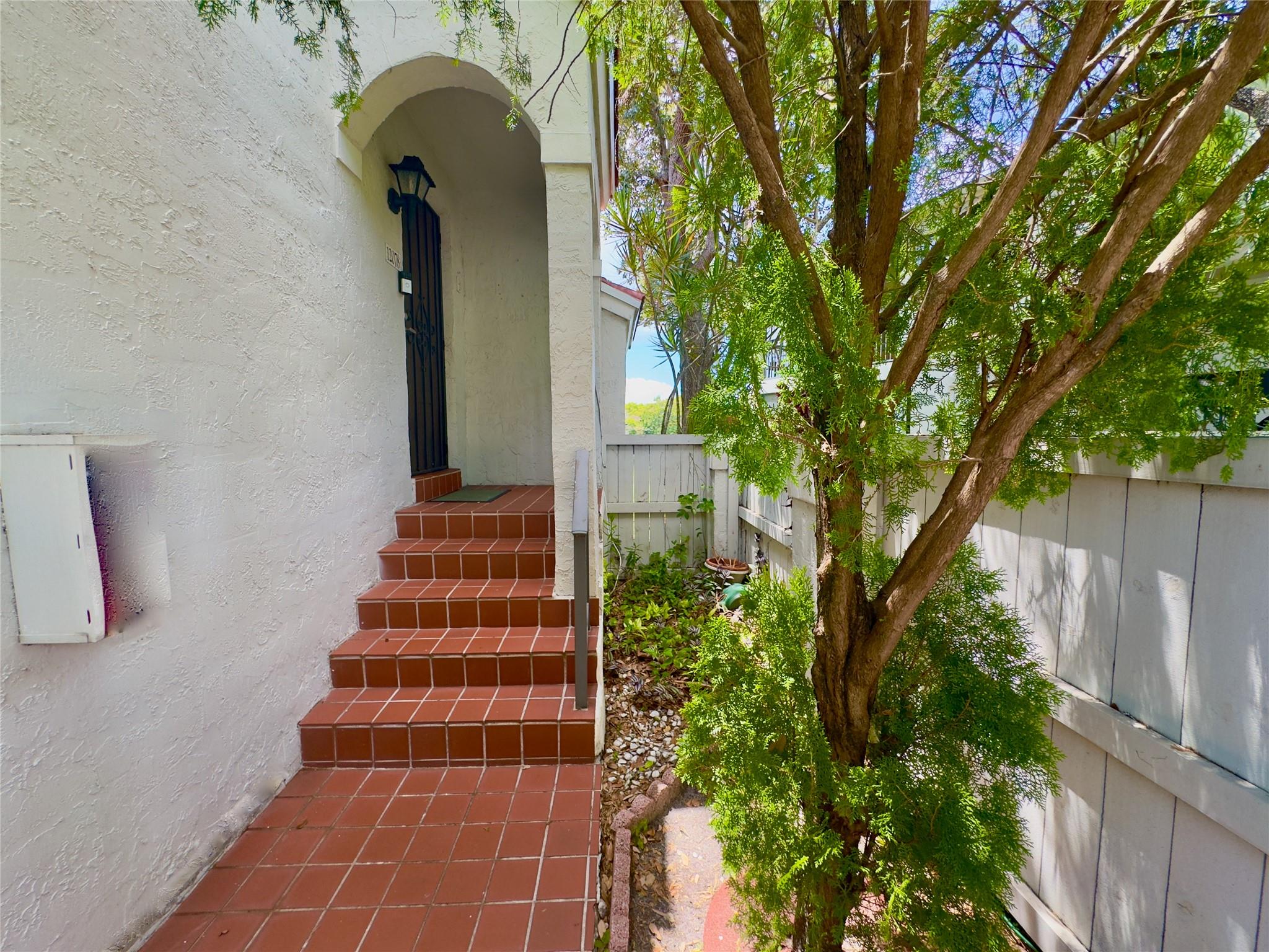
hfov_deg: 102.1
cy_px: 476
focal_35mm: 14
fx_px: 513
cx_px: 634
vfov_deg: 85.7
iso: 40
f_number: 2.2
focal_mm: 2.22
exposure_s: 1/101
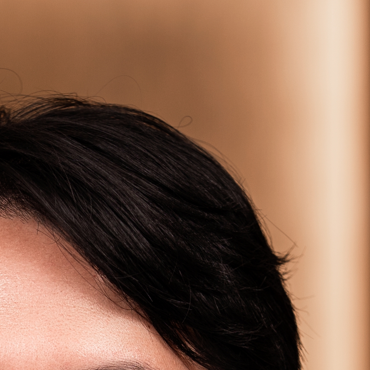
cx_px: -10
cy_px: 983
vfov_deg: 4.2
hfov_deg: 4.3
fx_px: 4873
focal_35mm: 403
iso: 100
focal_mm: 85
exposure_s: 1/250
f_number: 2.8
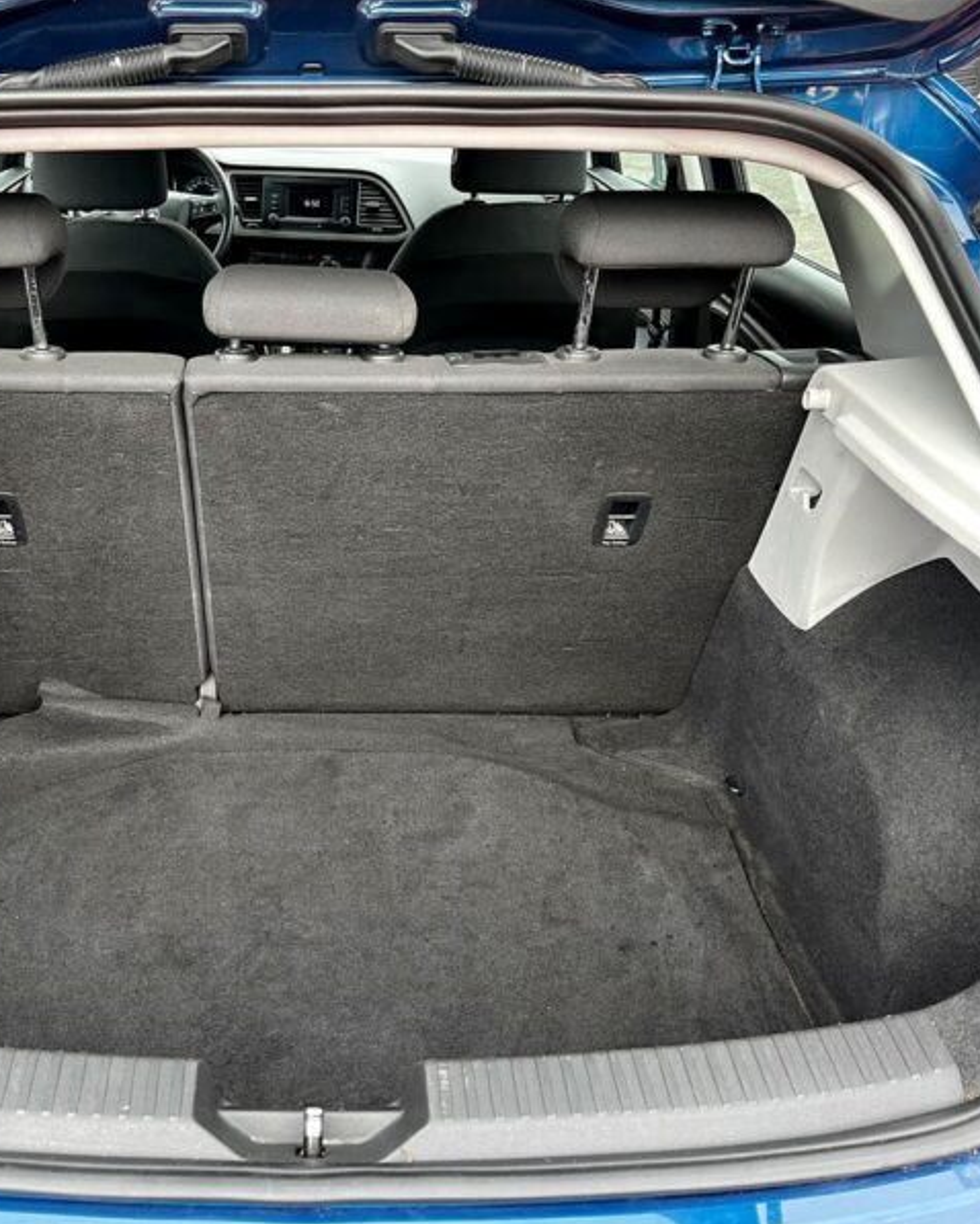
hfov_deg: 42.6
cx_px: 297
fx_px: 1232
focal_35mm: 34
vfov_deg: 52.8
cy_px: 613
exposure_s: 1/172
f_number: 1.6
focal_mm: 5.1
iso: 50
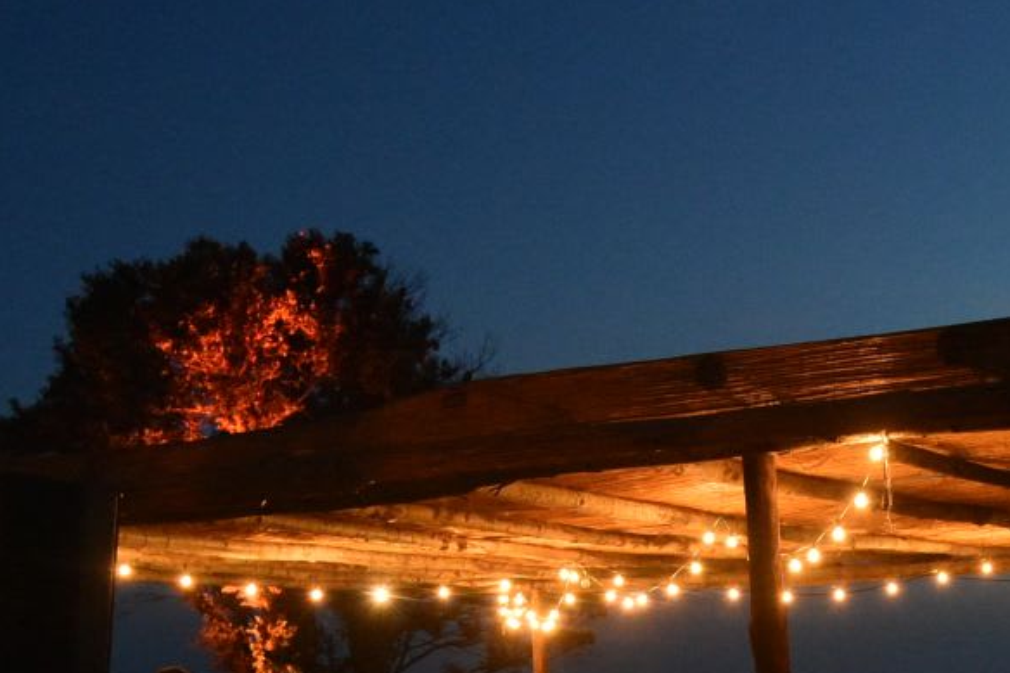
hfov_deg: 26.4
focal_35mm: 74
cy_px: 754
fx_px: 2075
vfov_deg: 17.7
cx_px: 917
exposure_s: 1/40
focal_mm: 24
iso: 3200
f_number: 4
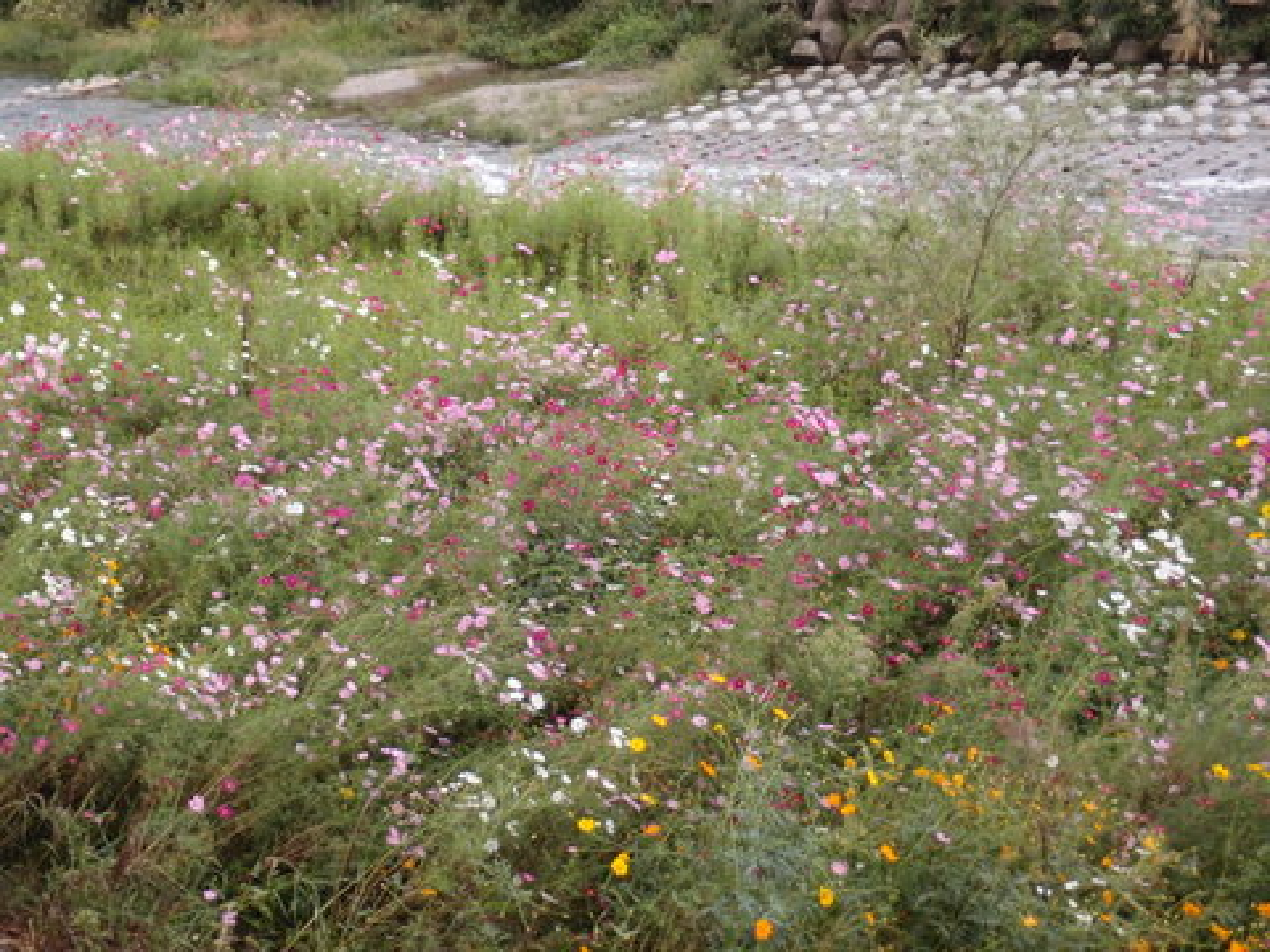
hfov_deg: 27.4
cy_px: 476
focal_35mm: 71
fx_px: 2605
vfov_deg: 20.7
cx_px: 635
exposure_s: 1/160
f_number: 2.2
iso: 125
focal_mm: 15.27
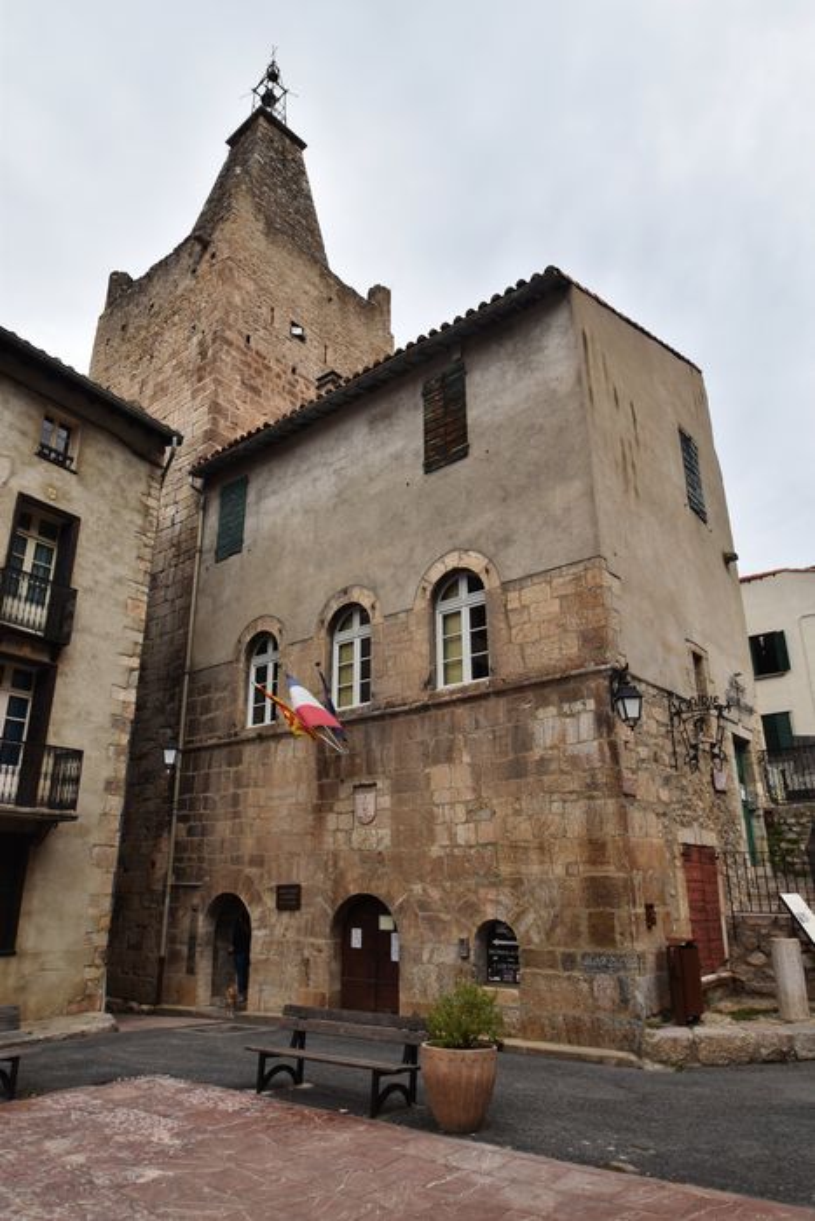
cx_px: 408
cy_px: 610
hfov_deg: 59.5
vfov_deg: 81.2
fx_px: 713
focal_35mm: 21
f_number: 9
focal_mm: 14
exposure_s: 1/320
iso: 200
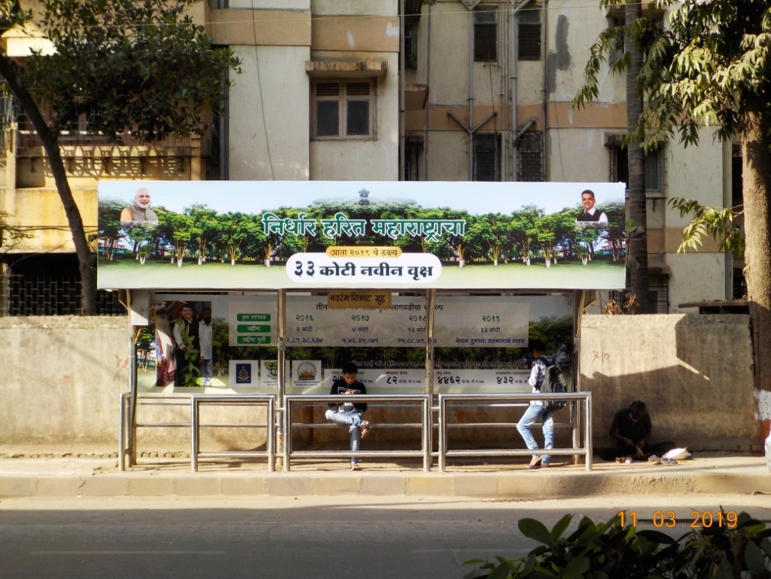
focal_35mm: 58
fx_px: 1292
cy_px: 290
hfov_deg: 33.2
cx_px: 386
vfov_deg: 25.2
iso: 125
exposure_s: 1/200
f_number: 4.7
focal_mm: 7.9
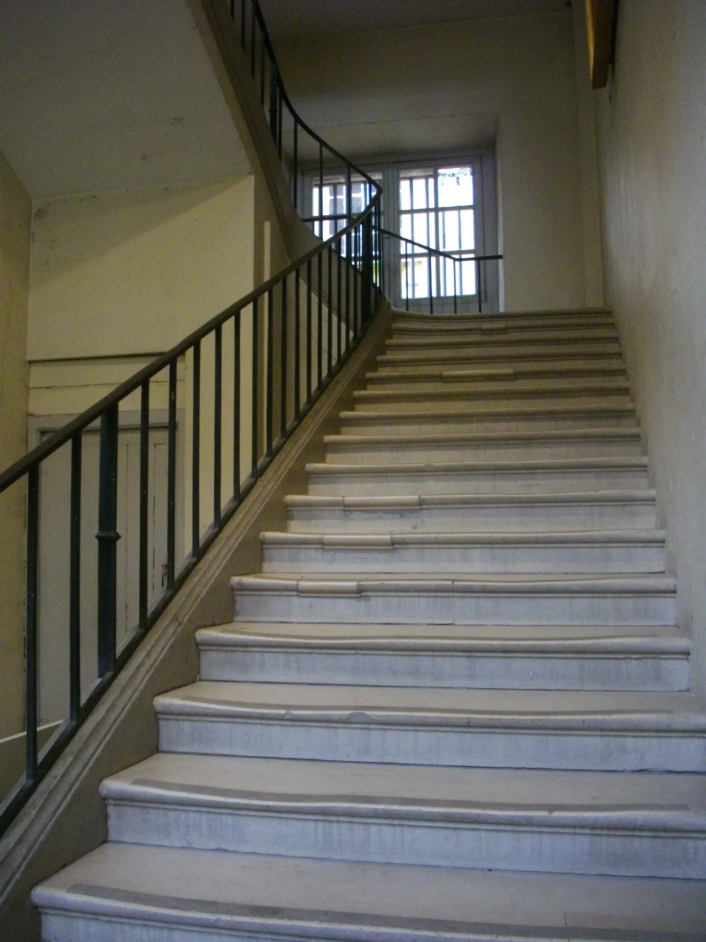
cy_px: 471
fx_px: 1006
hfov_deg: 38.7
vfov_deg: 50.1
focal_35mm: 37
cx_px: 353
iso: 436
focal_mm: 6.2
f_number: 2.8
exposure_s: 1/50
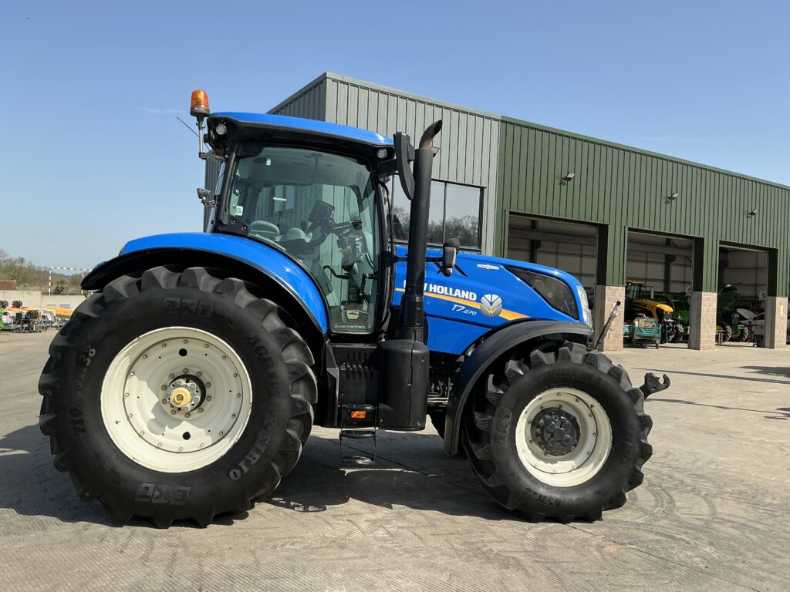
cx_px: 395
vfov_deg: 49.7
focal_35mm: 28
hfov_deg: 63.4
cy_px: 296
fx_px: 639
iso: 25
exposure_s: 1/1490
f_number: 1.8
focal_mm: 3
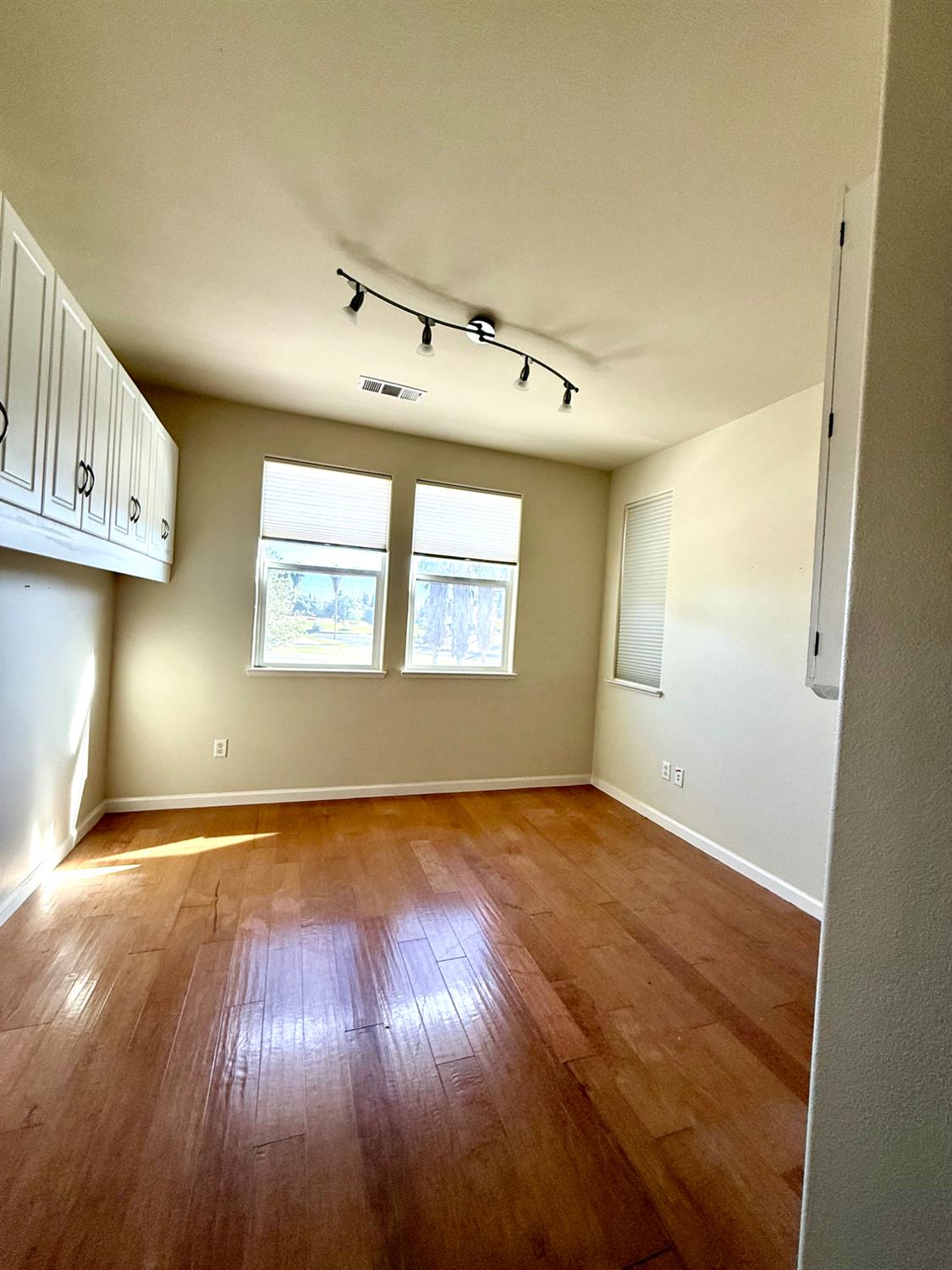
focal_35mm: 14
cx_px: 476
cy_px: 635
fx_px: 513
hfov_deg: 85.7
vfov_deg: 102.1
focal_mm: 2.22
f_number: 2.2
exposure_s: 1/99
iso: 80
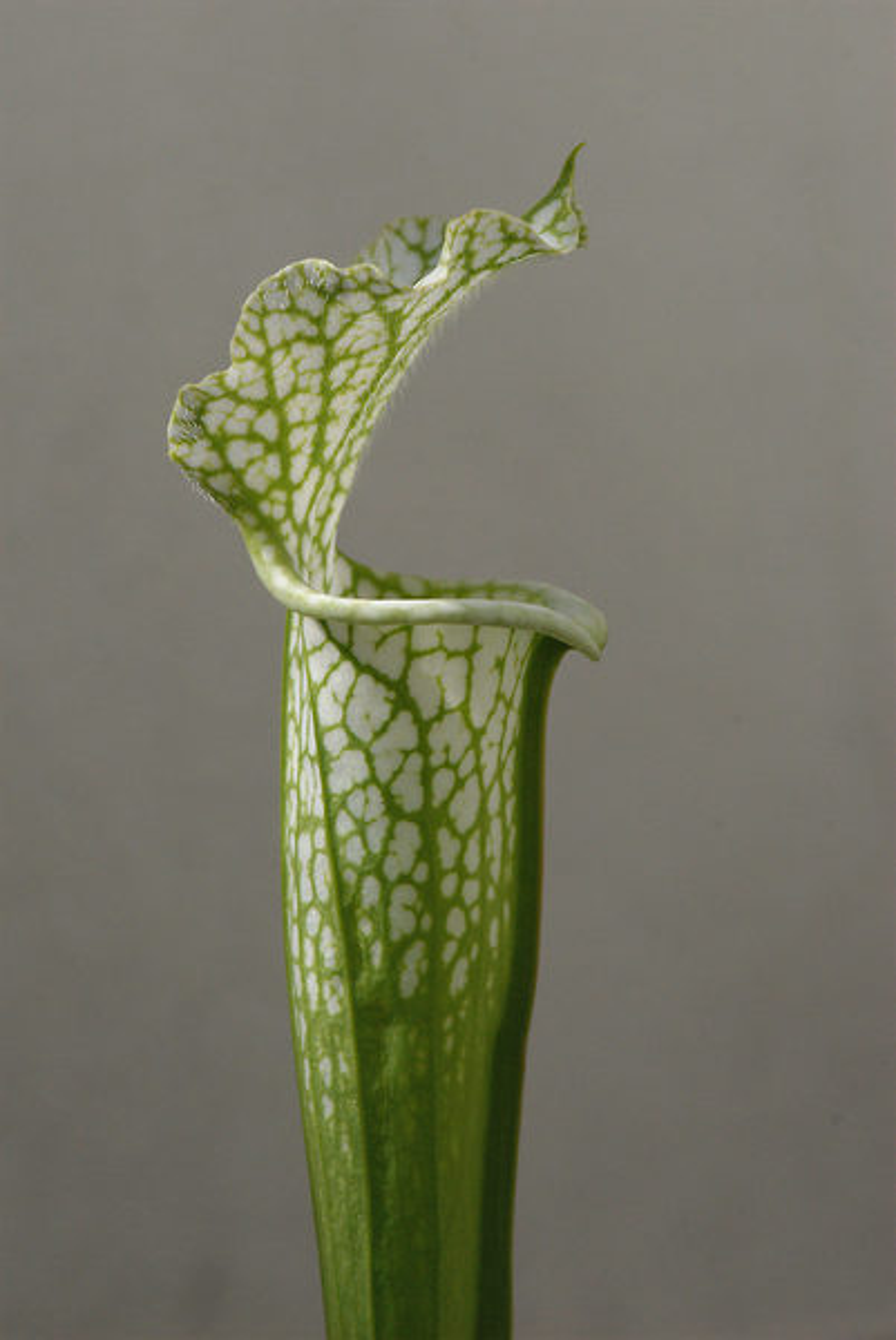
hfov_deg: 8.7
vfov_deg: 13.0
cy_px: 670
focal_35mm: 158
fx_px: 5869
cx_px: 448
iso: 640
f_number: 13
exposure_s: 1/500
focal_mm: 105
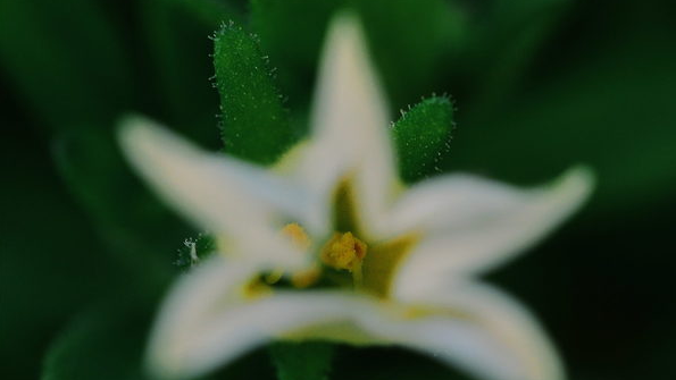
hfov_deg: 12.9
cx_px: 339
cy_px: 222
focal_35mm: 167
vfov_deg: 7.3
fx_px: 2986
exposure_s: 1/125
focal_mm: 105
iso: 200
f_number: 8
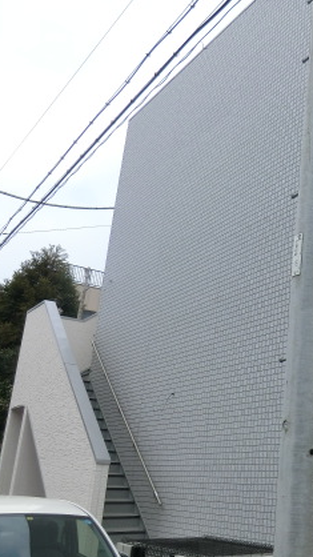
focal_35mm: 40
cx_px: 344
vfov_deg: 50.5
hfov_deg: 27.2
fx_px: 590
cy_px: 265
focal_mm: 4.3
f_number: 3.2
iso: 80
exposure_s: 1/800
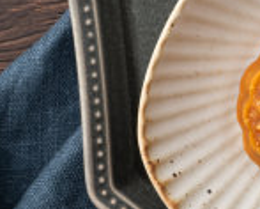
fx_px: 3645
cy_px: 44
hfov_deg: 4.1
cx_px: 214
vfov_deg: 3.3
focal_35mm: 473
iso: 100
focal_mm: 121
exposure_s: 1/125
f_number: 13
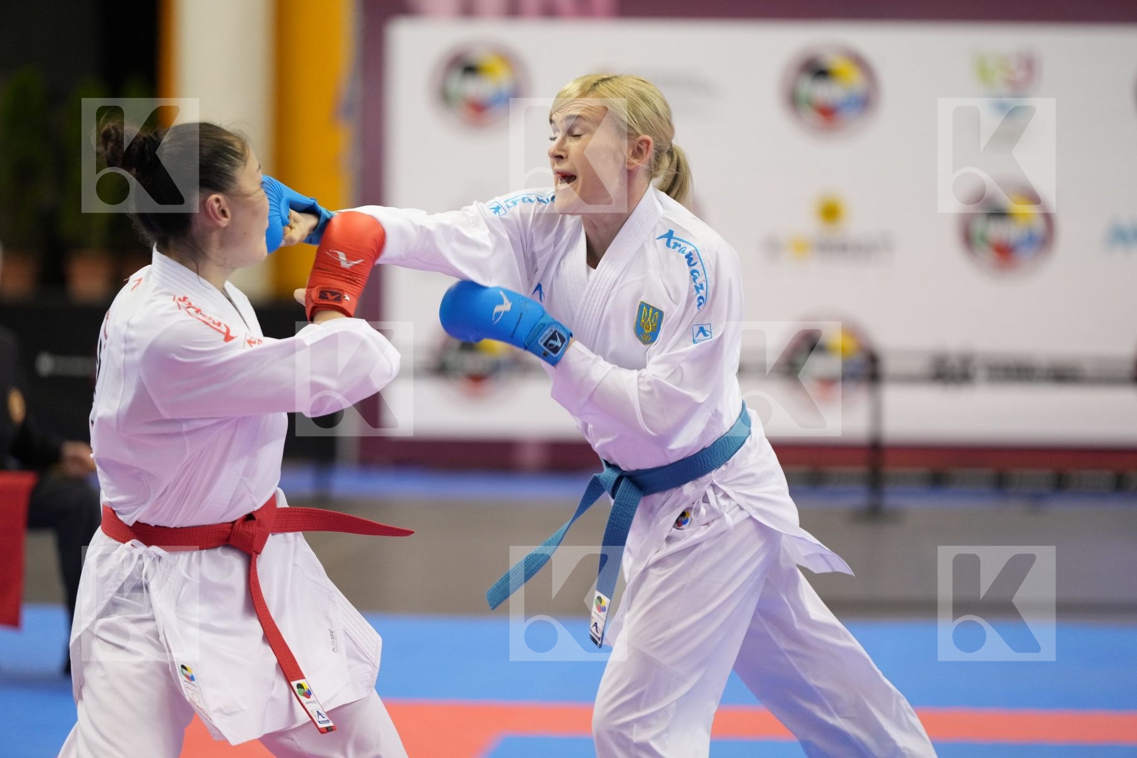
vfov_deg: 8.2
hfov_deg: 12.3
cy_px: 379
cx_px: 568
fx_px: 5274
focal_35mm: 167
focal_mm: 167
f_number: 2.8
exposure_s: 1/1000
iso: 3200
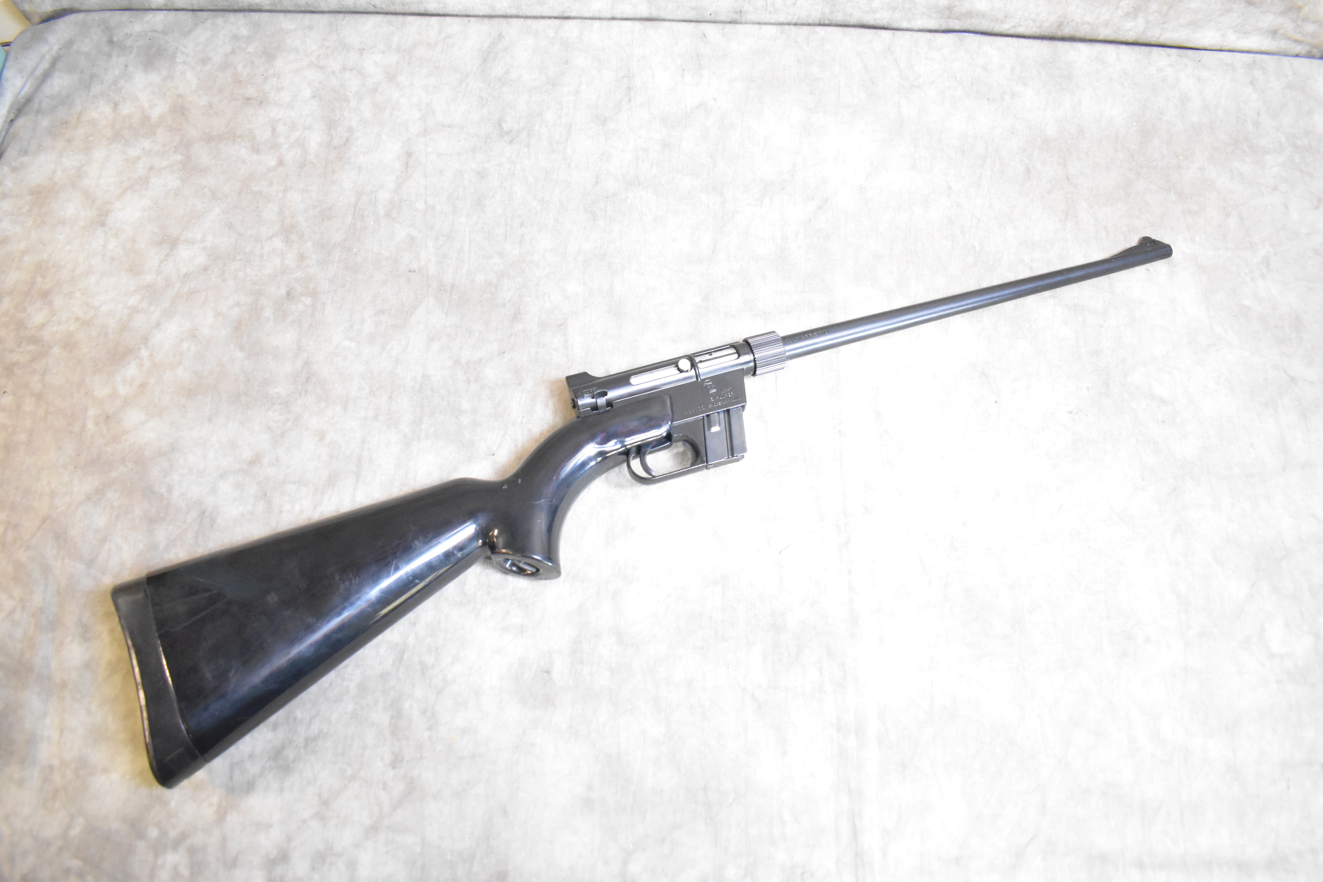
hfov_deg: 67.4
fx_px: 992
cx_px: 662
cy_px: 441
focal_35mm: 27
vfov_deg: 47.9
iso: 7200
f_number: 3.5
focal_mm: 18
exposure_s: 1/125
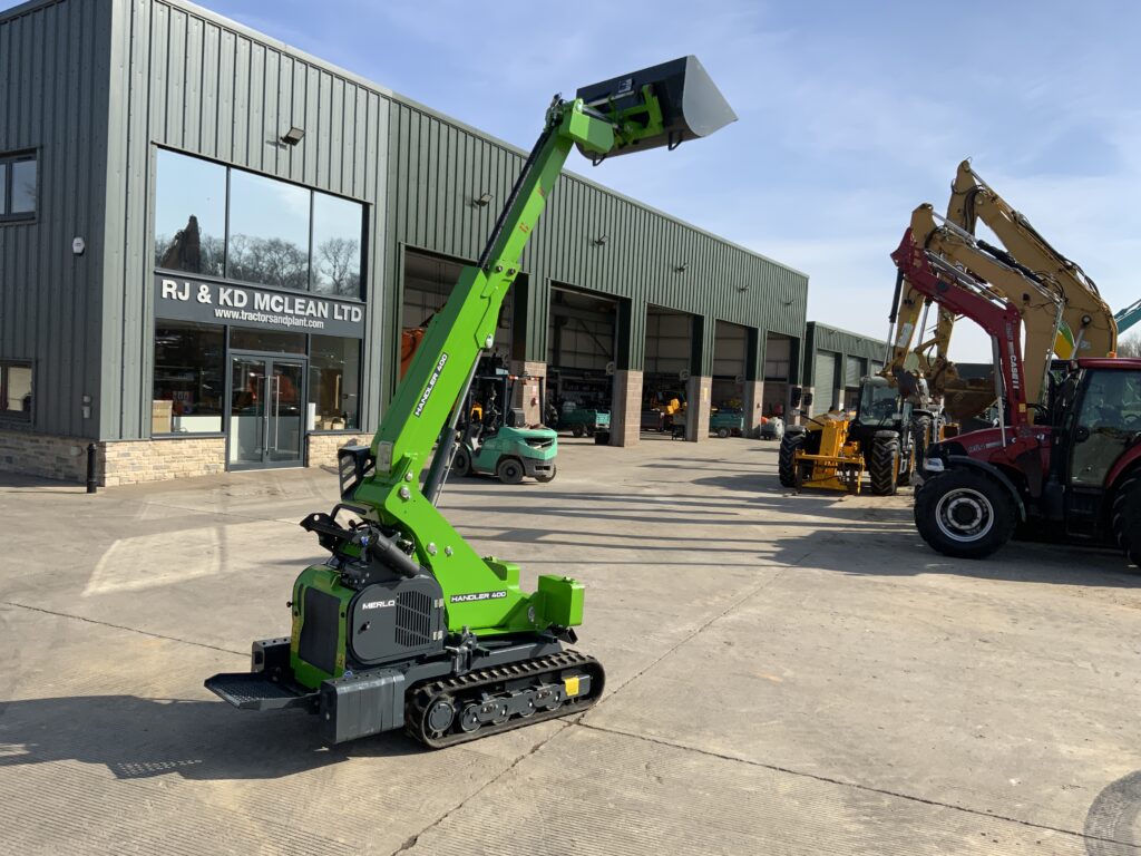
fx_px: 956
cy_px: 428
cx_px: 570
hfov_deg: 61.7
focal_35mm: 29
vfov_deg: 48.2
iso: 16
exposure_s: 1/2058
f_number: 1.8
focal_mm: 3
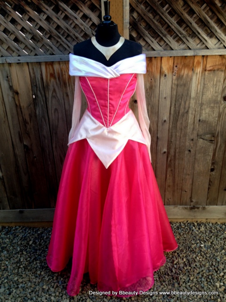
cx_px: 113
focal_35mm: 35
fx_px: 305
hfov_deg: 40.7
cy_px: 151
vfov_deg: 52.6
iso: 50
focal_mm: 4.28
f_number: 2.4
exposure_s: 1/120
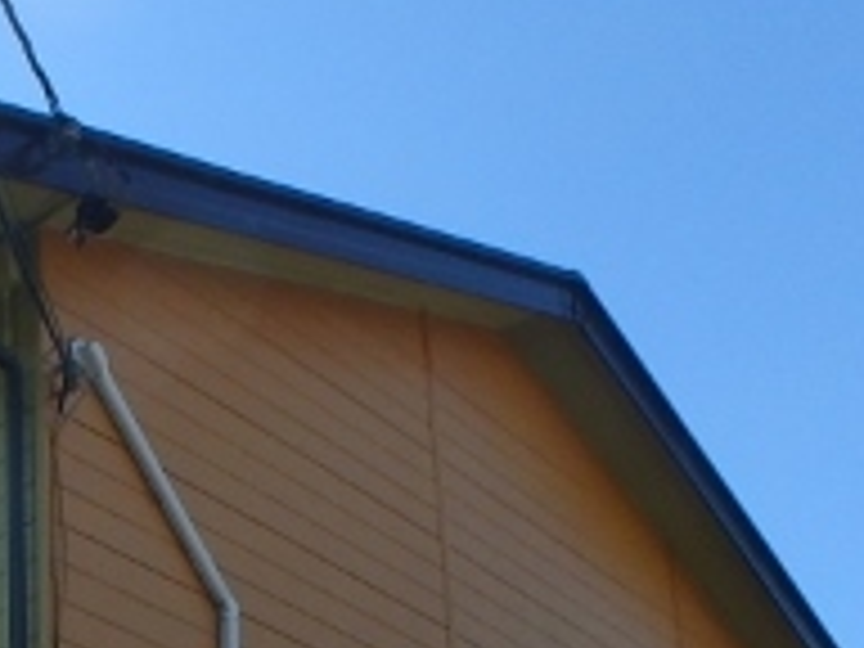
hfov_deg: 24.4
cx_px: -243
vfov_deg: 18.3
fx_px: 1747
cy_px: 1017
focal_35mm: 70
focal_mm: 3.7
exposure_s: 1/400
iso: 125
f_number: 6
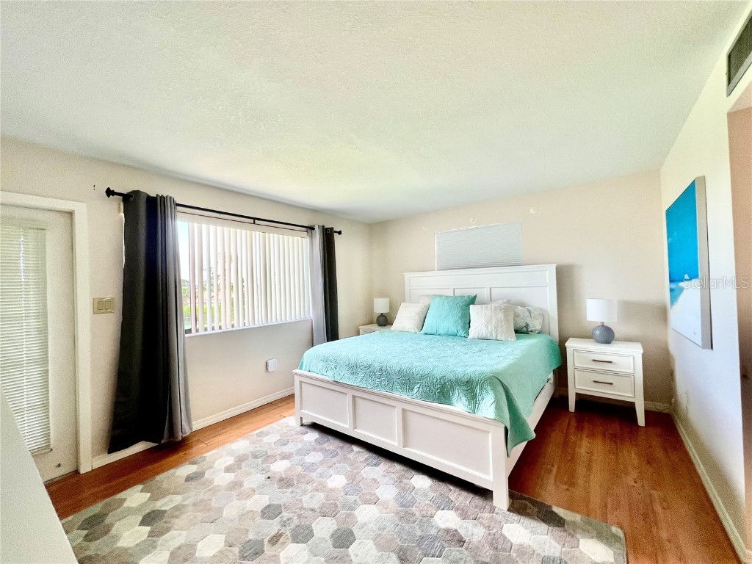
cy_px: 282
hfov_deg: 106.2
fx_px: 282
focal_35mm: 13
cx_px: 376
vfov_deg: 89.9
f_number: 1.8
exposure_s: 1/120
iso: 64
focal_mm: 1.57
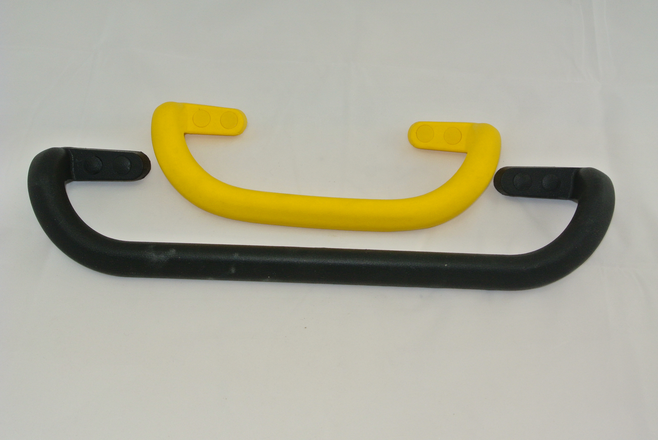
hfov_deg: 38.8
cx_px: 329
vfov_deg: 26.6
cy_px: 220
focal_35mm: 51
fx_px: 933
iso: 400
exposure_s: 1/60
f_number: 9
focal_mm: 18.9
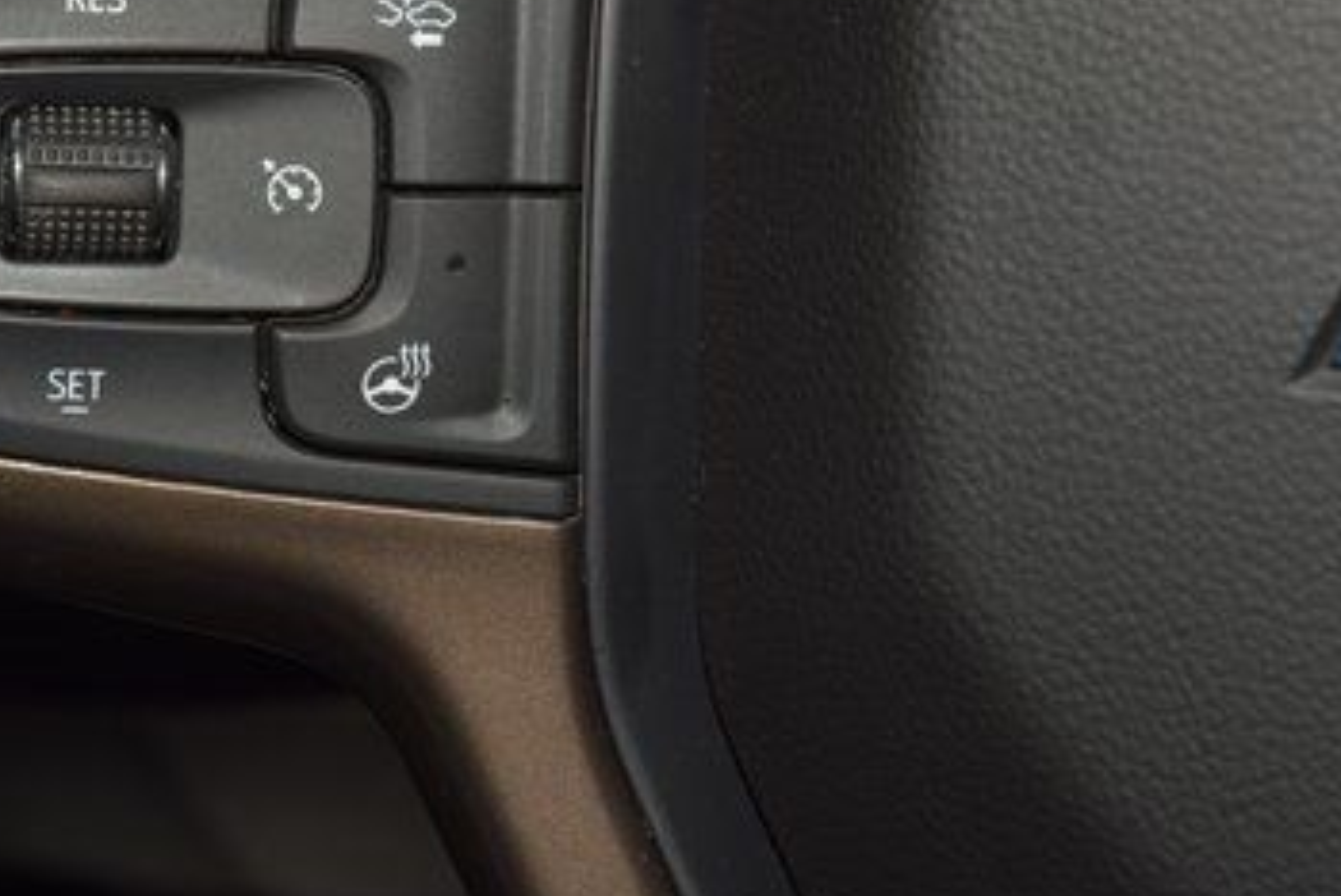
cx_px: 307
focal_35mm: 192
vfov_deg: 7.2
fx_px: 7158
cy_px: 205
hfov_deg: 10.7
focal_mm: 70
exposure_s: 1/125
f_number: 8
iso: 100
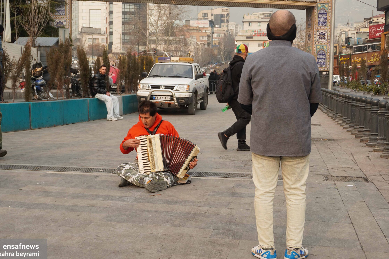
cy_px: 141
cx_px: 197
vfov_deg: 27.2
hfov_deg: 39.9
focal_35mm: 50
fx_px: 536
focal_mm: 29
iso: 100
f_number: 5.6
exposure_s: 1/250
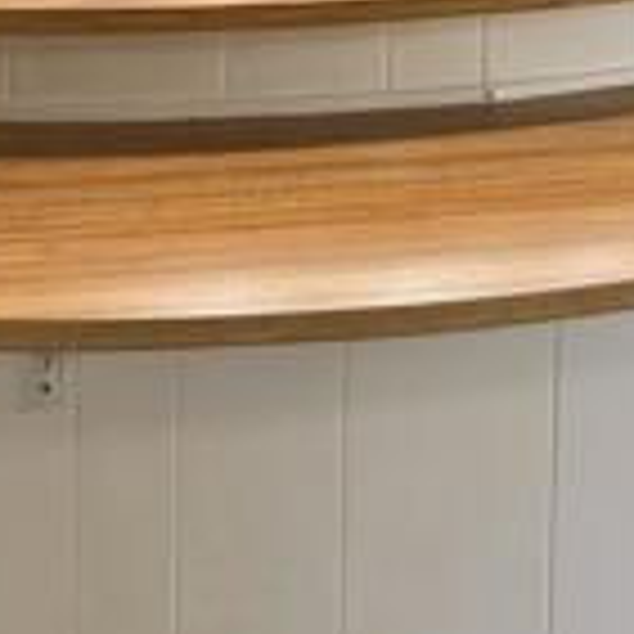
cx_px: 656
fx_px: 2155
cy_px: -450
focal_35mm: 104
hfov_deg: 16.3
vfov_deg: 14.9
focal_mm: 5.7
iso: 100
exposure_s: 1/120
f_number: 1.5
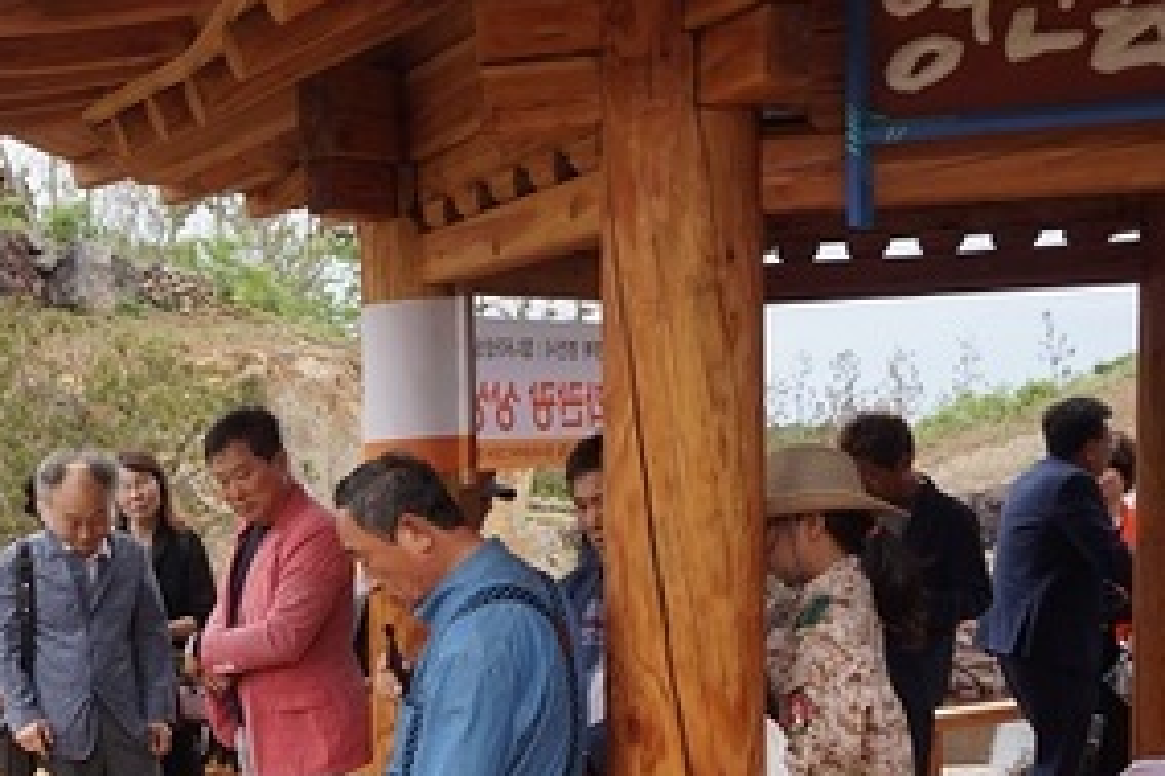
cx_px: 211
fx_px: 1746
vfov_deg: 24.6
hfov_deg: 35.5
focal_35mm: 54
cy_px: 630
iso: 100
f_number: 6.3
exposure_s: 1/80
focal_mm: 16
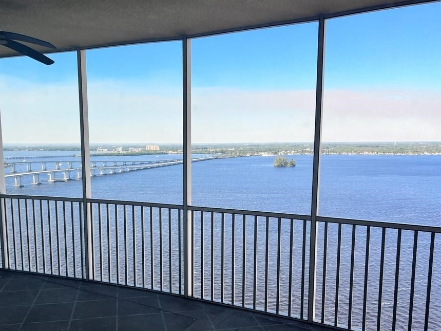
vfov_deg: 45.3
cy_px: 192
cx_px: 184
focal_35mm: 31
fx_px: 395
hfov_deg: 58.0
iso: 50
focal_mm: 5.7
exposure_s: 1/1266
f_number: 1.5
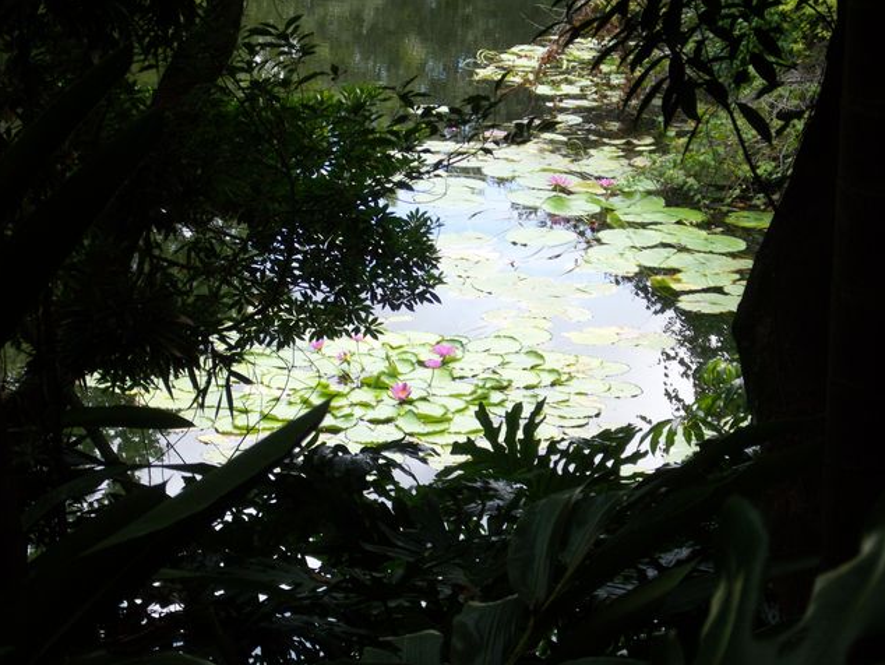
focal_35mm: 112
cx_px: 440
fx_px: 2865
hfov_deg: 17.6
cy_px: 332
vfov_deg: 13.2
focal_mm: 23.7
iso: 125
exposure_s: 1/125
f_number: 5.3
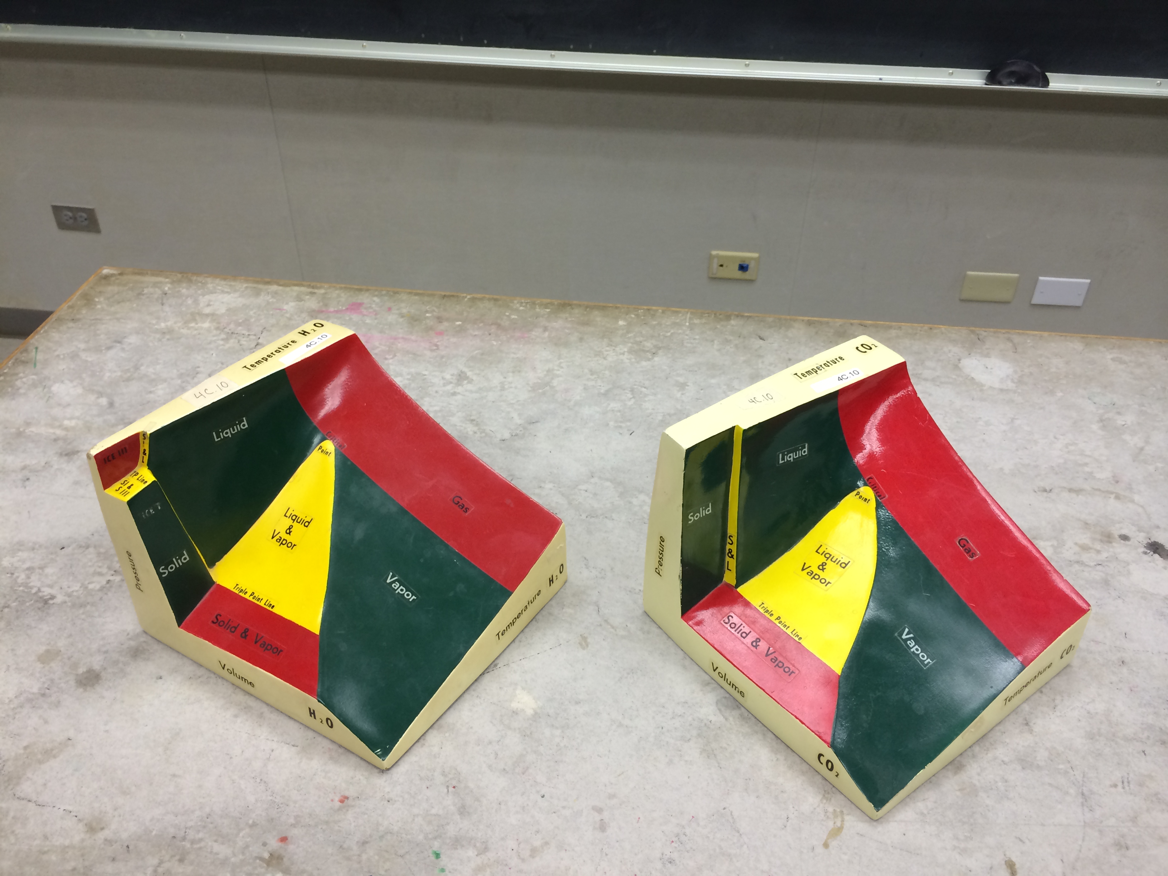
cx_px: 584
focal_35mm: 30
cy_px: 438
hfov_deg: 60.0
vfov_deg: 46.8
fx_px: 1012
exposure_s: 1/30
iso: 80
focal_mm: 4.12
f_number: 2.2
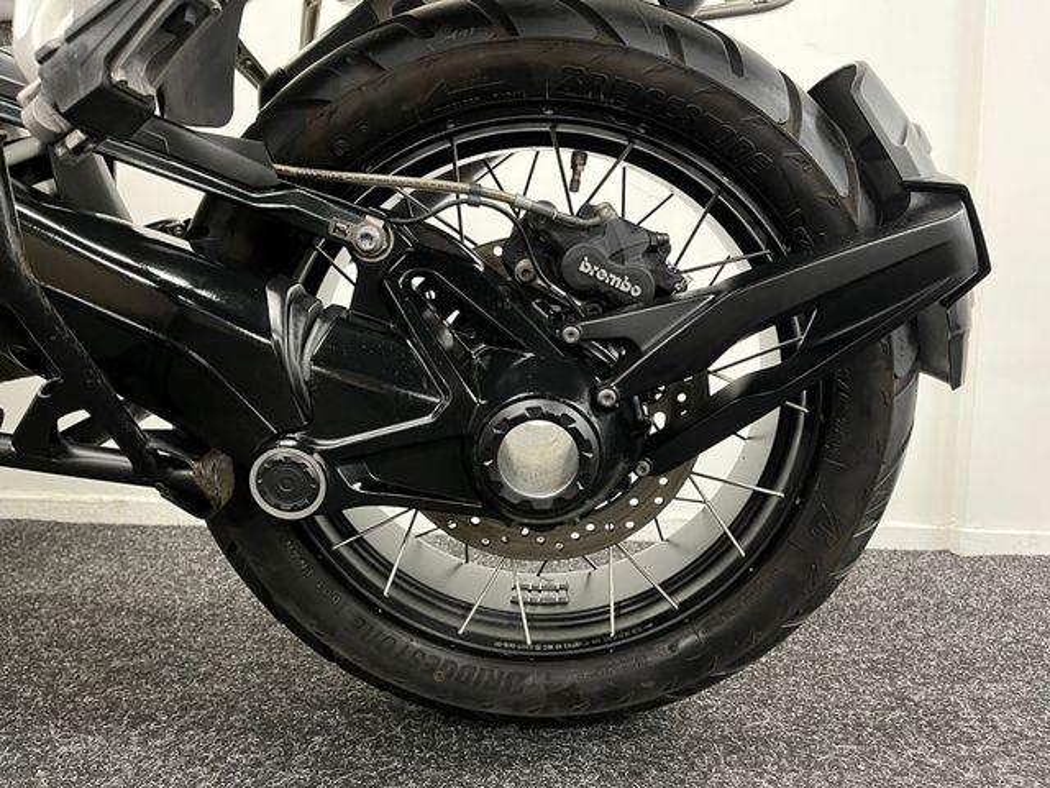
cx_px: 525
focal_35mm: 26
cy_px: 394
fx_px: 789
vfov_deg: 53.1
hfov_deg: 67.3
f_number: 1.6
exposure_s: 1/33
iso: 500
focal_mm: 5.1
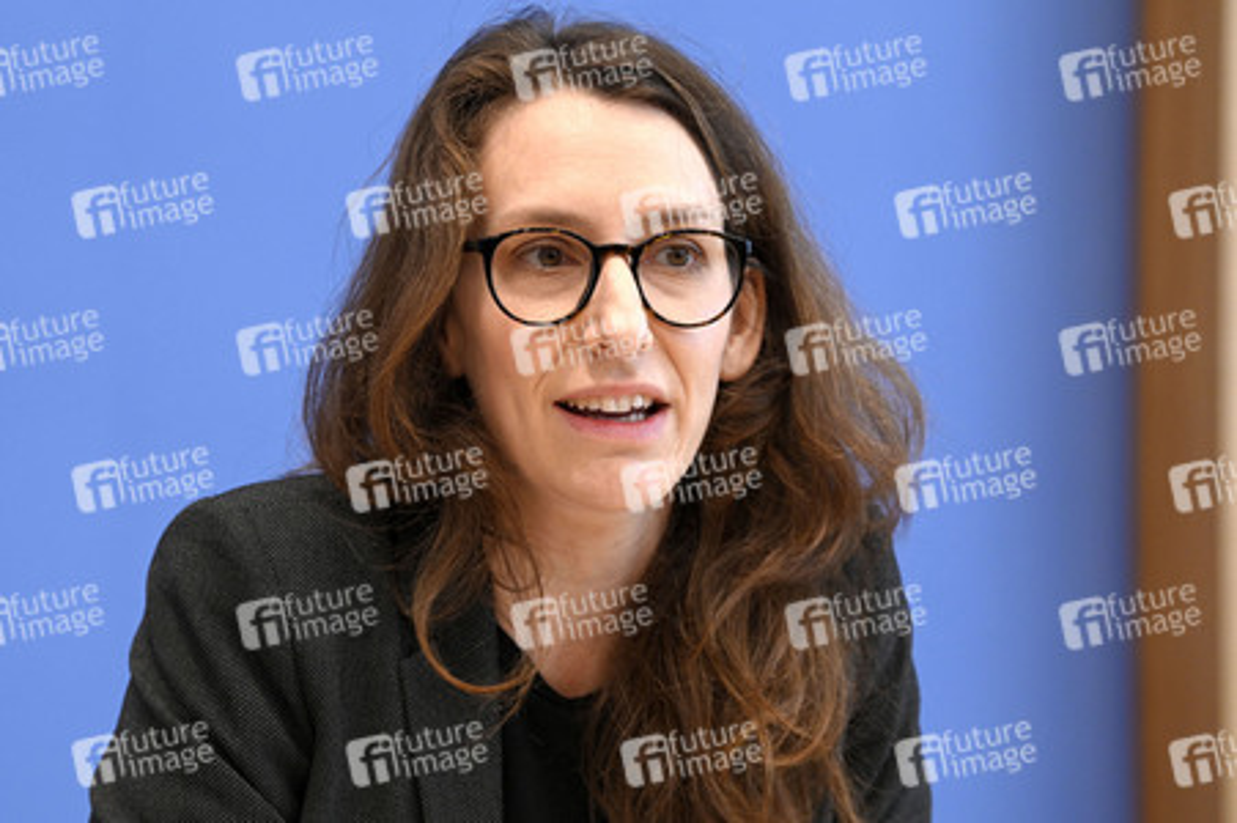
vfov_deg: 9.1
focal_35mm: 150
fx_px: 5150
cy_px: 412
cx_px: 618
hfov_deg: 13.7
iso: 3200
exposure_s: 1/500
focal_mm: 150
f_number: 5.6
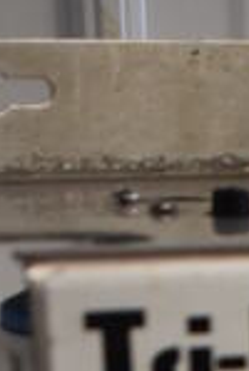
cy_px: 930
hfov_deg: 8.1
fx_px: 1704
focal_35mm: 165
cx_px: 441
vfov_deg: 10.5
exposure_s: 1/160
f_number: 3.5
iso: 800
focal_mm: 18
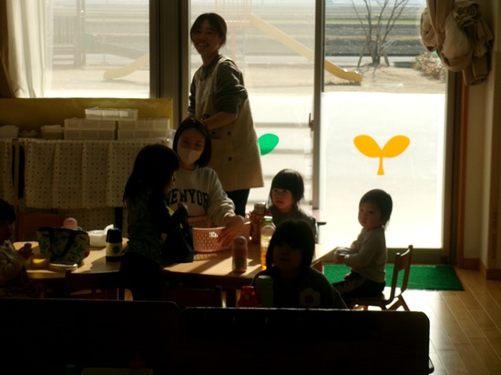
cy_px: 188
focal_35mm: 95
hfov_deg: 20.7
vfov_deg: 15.5
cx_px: 250
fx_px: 1374
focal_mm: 16.9
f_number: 5.8
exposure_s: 1/320
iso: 100
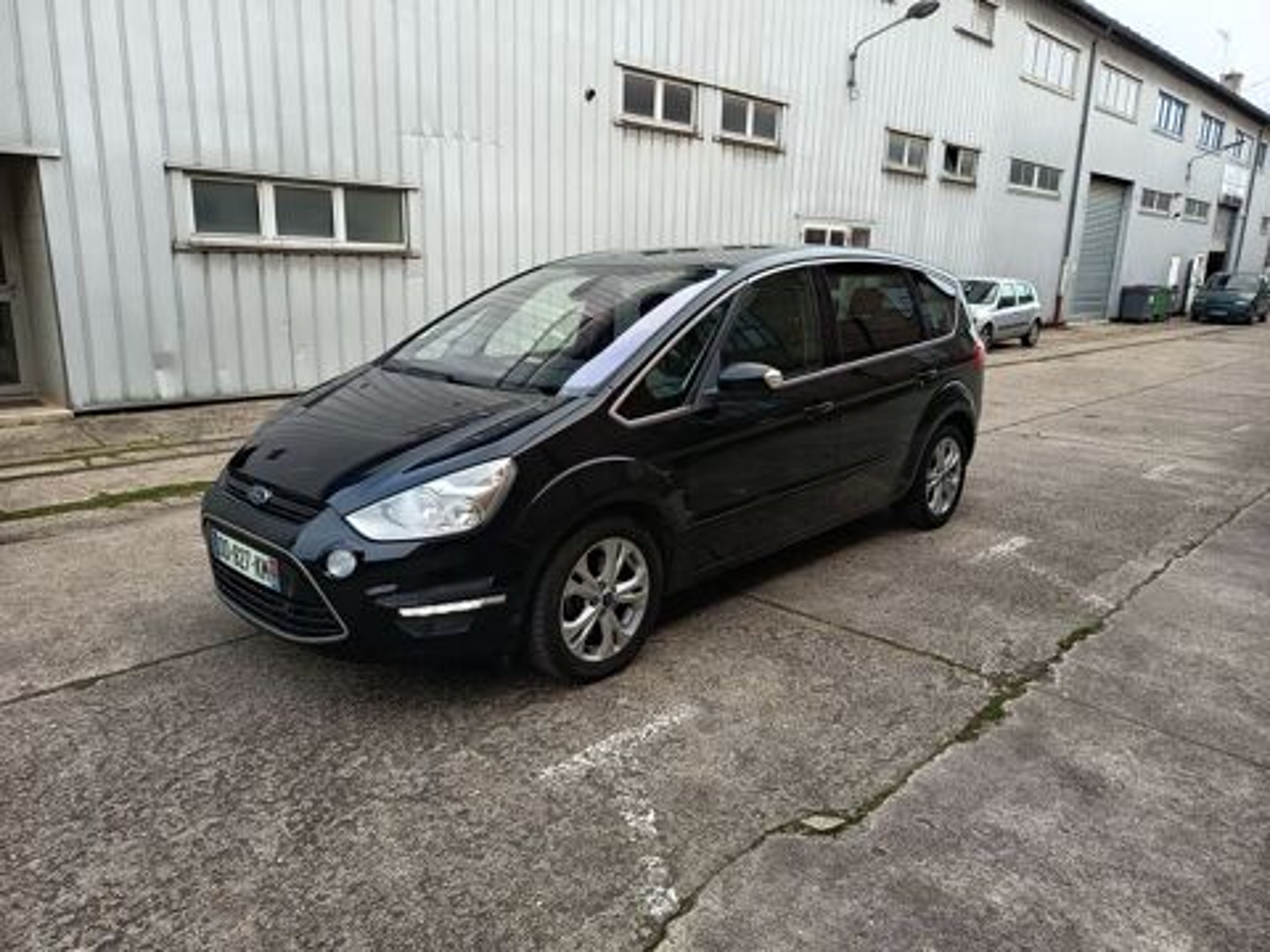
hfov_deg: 71.6
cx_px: 635
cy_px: 476
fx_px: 881
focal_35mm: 24
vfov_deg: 56.8
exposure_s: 1/100
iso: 182
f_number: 1.7
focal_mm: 5.24
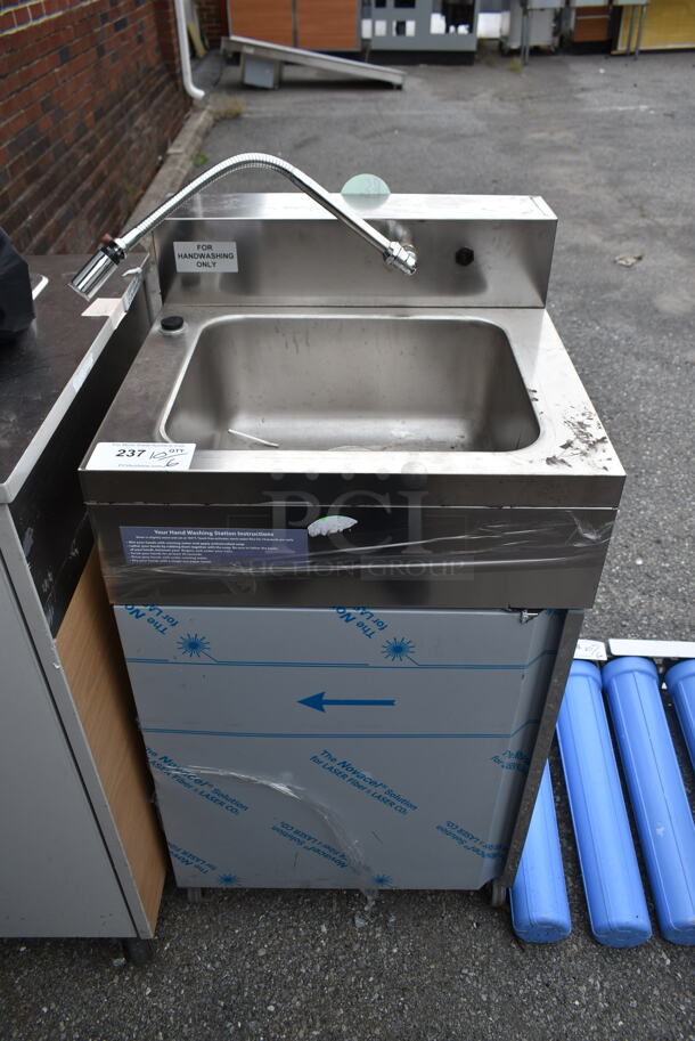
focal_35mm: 27
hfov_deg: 48.0
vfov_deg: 67.3
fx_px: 781
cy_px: 520
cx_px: 348
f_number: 5
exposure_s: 1/100
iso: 100
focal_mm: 18
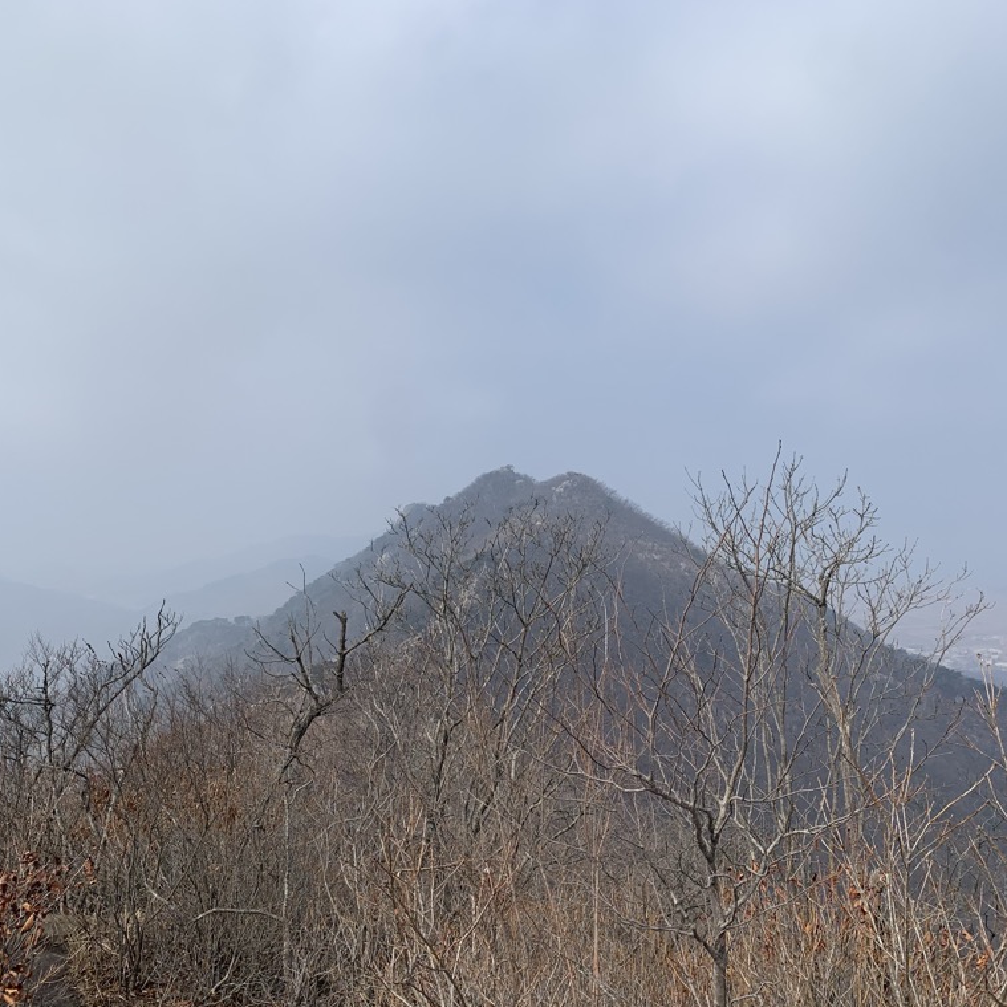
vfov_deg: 52.5
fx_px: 1020
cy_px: 505
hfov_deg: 52.5
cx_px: 500
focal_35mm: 31
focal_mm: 4.25
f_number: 1.8
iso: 25
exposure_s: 1/3289
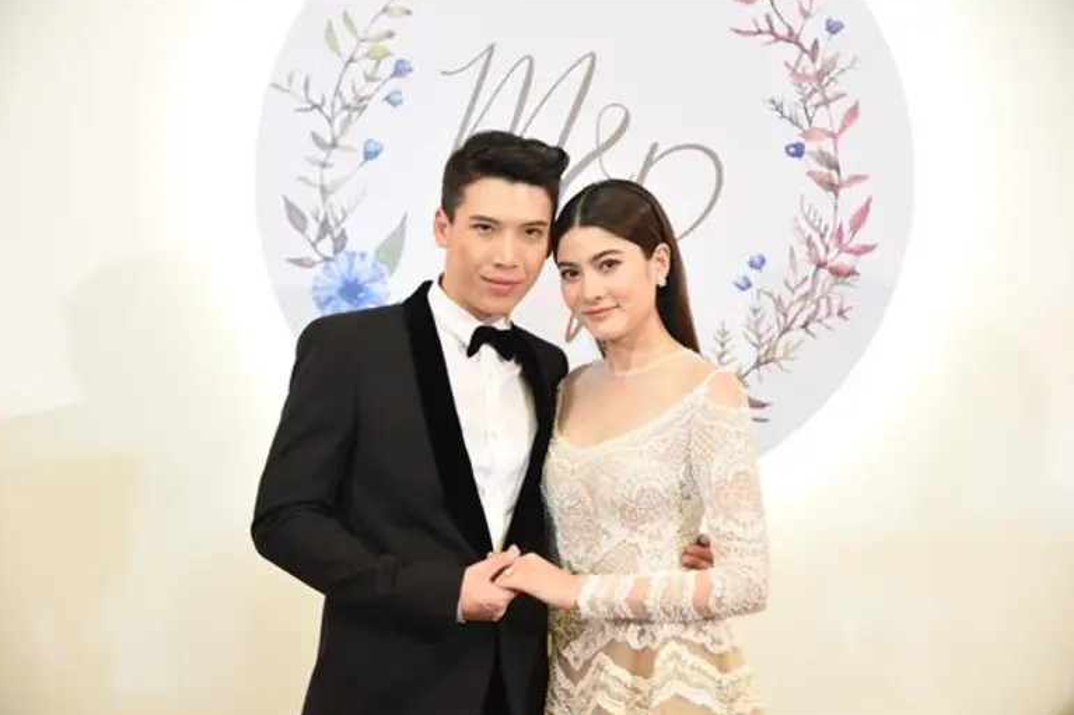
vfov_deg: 23.0
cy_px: 357
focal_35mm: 59
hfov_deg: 33.9
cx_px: 533
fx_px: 1760
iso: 2000
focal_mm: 58
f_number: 4
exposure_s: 1/125
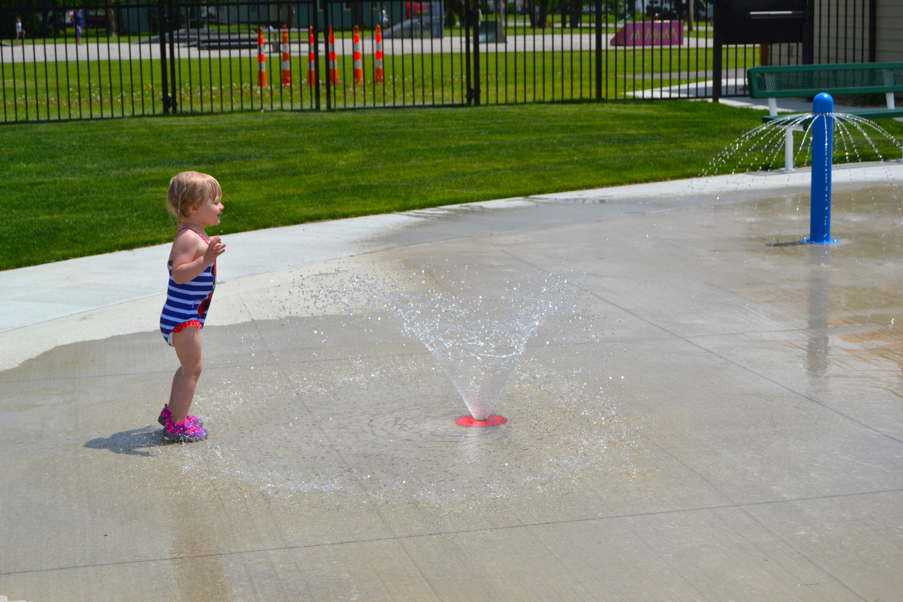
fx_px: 1731
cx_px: 452
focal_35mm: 69
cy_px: 301
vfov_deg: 19.7
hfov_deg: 29.2
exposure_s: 1/2000
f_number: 7.1
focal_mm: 46
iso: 320
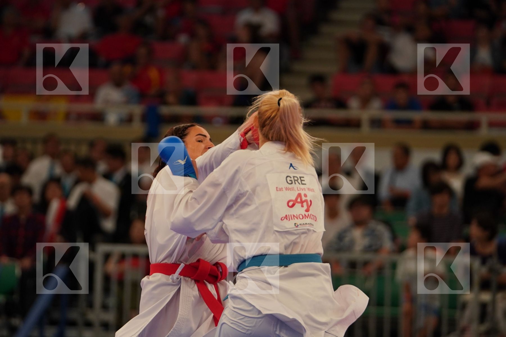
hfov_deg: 8.0
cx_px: 253
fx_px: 3640
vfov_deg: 5.3
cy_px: 168
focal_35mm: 259
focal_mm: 173
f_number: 2.8
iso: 1250
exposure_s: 1/1000
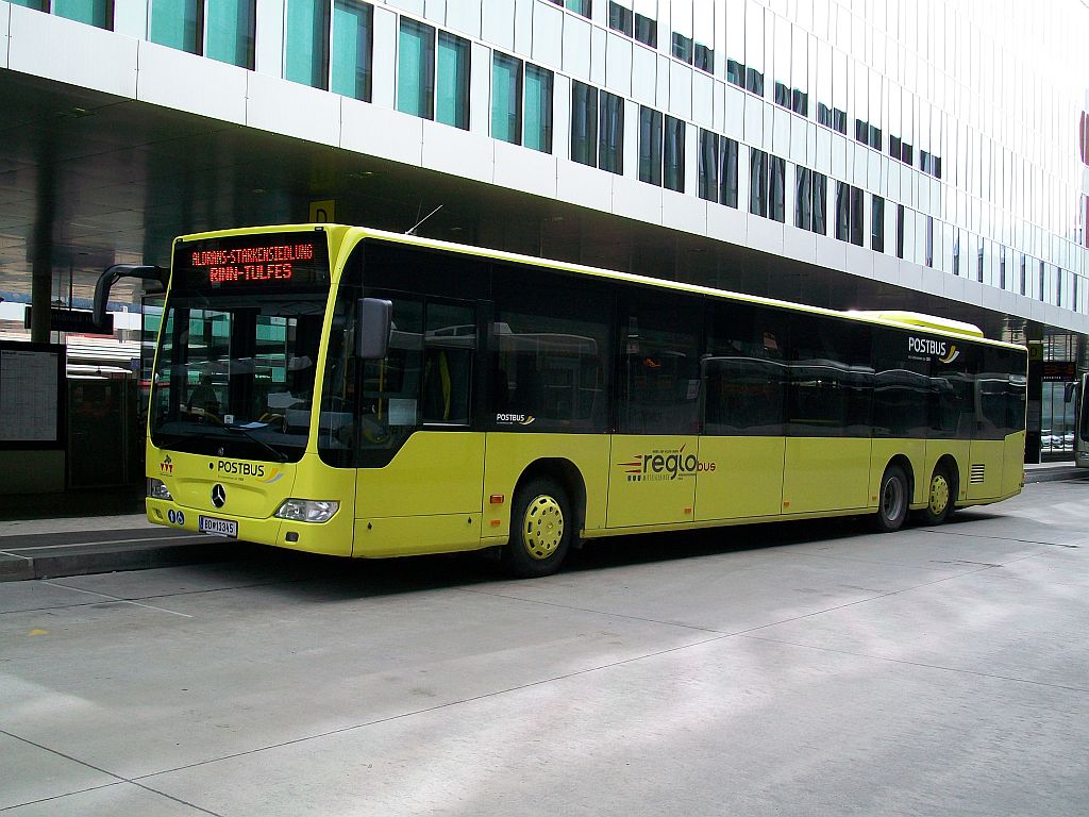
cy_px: 408
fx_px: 1258
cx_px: 544
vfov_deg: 36.0
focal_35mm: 40
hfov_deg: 46.8
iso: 64
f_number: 3.2
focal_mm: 7.1
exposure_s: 1/250
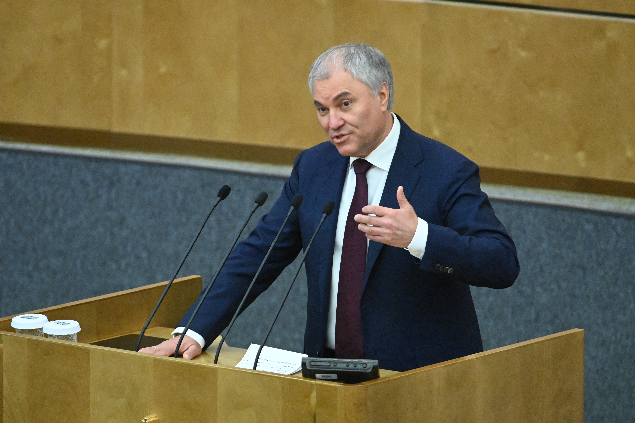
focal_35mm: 495
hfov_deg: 4.2
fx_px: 8727
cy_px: 212
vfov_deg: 2.8
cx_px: 318
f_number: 4
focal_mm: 330
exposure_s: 1/250
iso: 8000
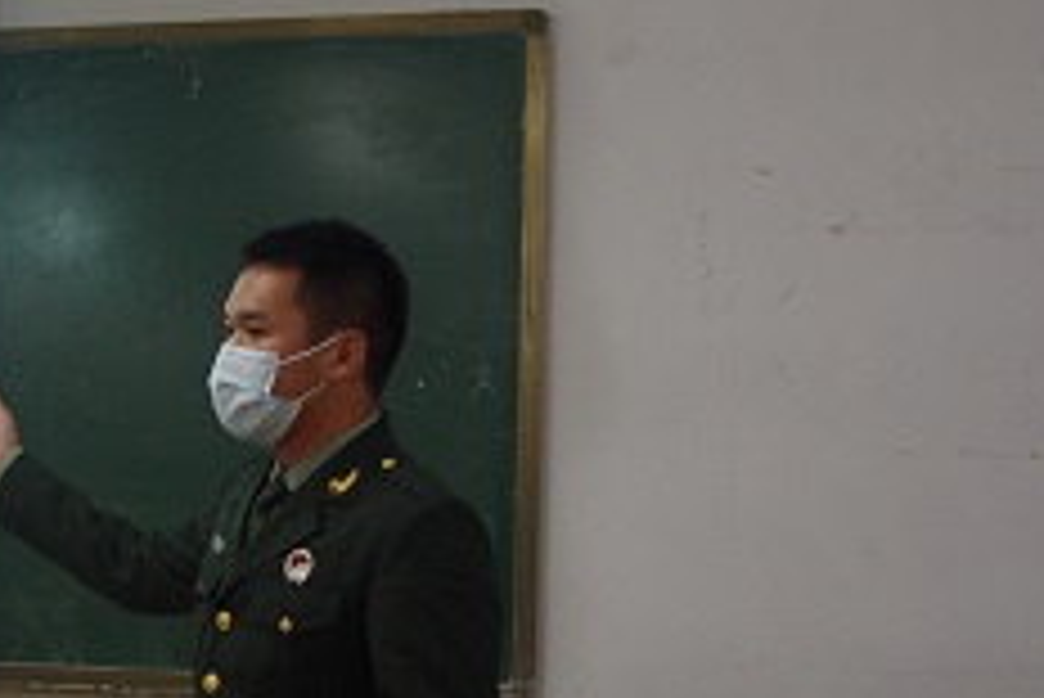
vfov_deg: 16.5
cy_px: 435
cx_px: 148
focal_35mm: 83
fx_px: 2408
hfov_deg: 23.9
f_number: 4
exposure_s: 1/50
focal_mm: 24
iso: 800
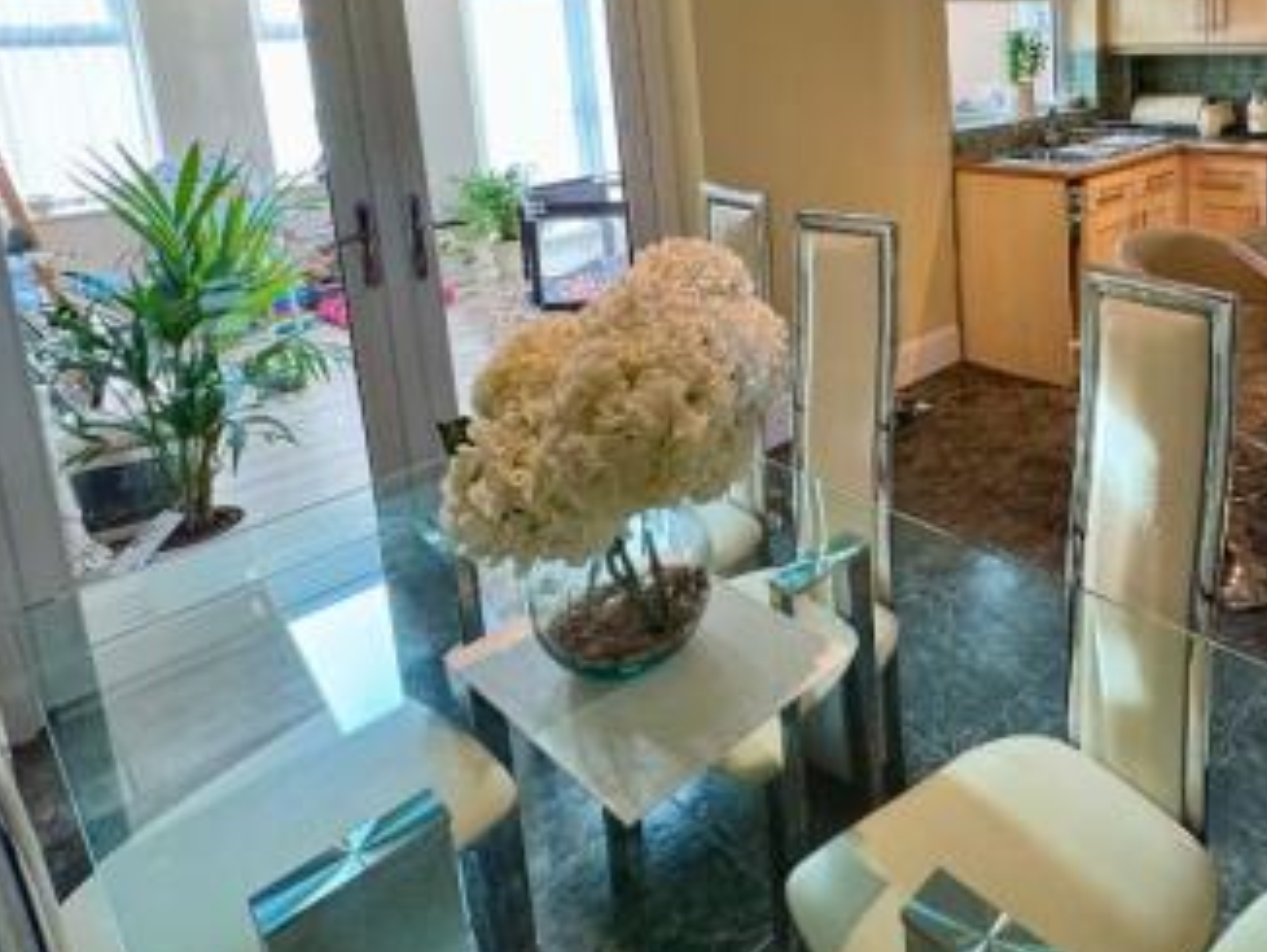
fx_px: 916
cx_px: 970
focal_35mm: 25
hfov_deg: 64.6
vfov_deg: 51.2
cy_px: 177
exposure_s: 1/100
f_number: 2.2
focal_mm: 2.22
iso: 200
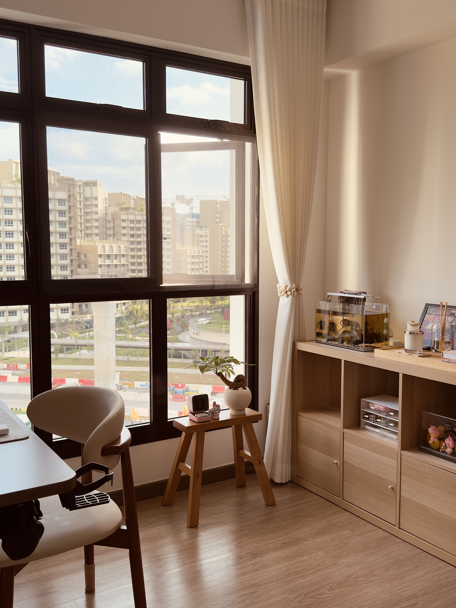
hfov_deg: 40.7
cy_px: 304
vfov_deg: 52.6
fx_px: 615
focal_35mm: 35
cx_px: 228
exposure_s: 1/111
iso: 160
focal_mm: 6.76
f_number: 1.78
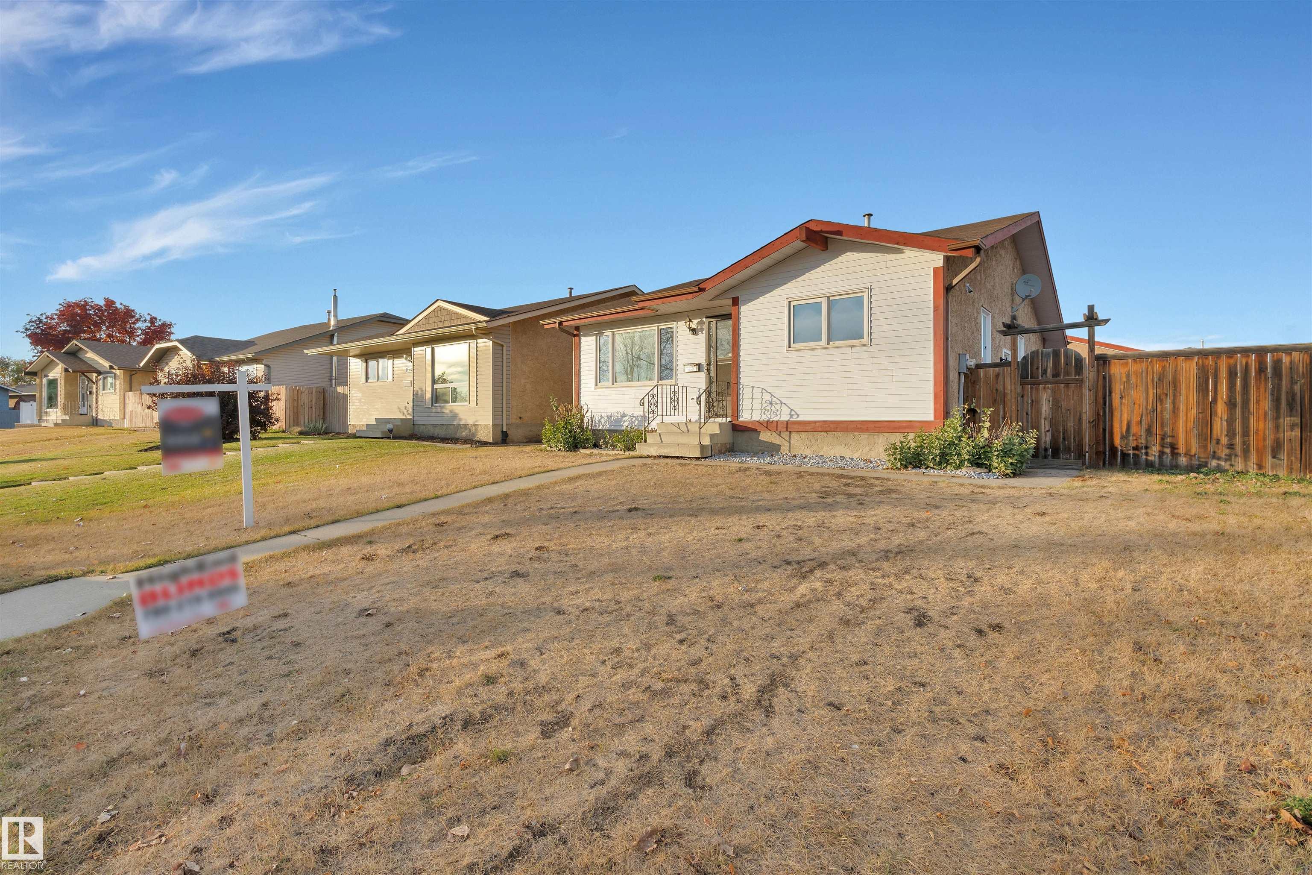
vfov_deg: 72.1
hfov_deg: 95.0
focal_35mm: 16
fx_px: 601
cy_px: 438
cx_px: 656
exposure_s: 1/250
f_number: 6.7
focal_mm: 11
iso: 200
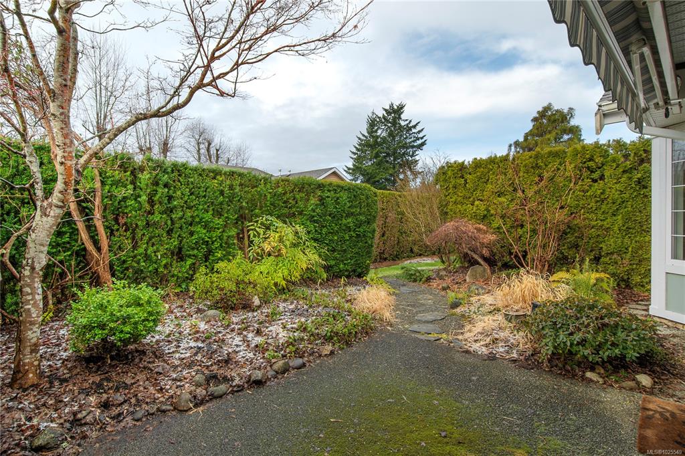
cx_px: 342
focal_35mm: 18
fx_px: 342
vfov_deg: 67.3
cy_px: 228
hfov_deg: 90.0
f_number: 8
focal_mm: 12
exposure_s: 1/320
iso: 320
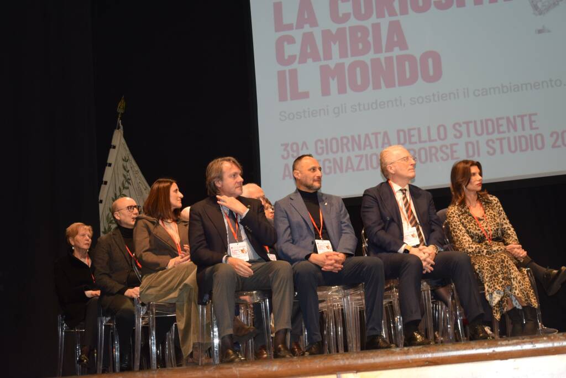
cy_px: 189
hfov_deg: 29.8
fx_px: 1062
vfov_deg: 20.2
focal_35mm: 68
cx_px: 283
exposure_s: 1/60
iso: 800
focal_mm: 45
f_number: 4.8
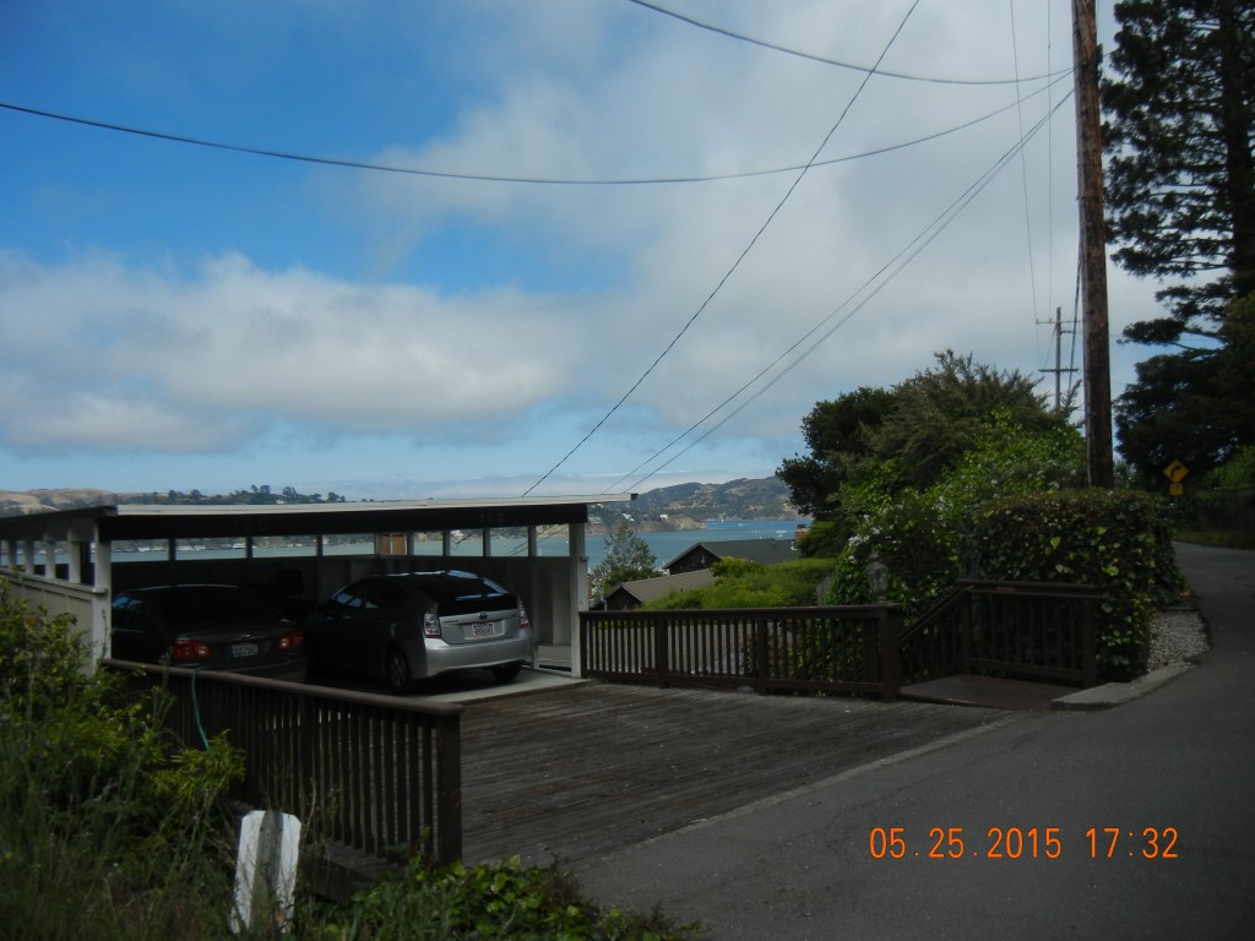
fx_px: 1088
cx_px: 628
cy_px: 470
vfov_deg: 46.8
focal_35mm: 30
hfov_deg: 60.0
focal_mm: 5.4
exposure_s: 1/672
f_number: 7
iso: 160
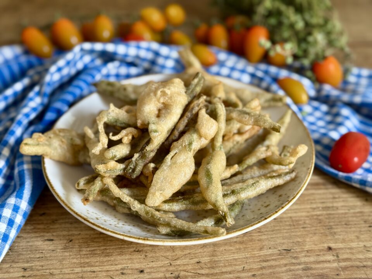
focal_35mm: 48
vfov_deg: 30.3
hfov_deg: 39.7
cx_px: 186
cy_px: 140
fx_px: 516
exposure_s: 1/52
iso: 250
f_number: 1.78
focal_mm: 6.76
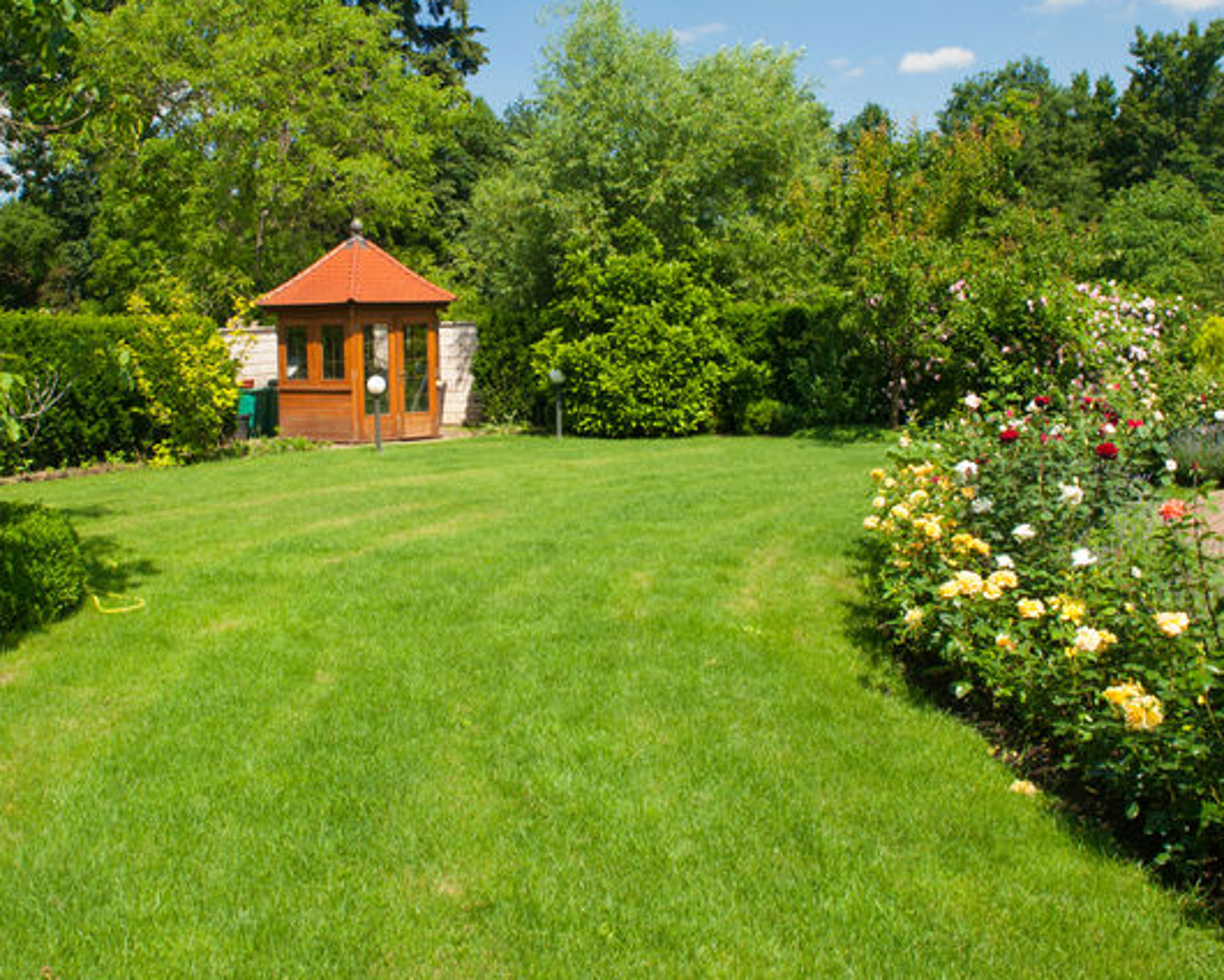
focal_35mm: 36
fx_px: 1304
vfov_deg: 40.8
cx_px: 513
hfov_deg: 50.1
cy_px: 361
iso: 200
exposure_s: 1/50
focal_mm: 24
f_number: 13
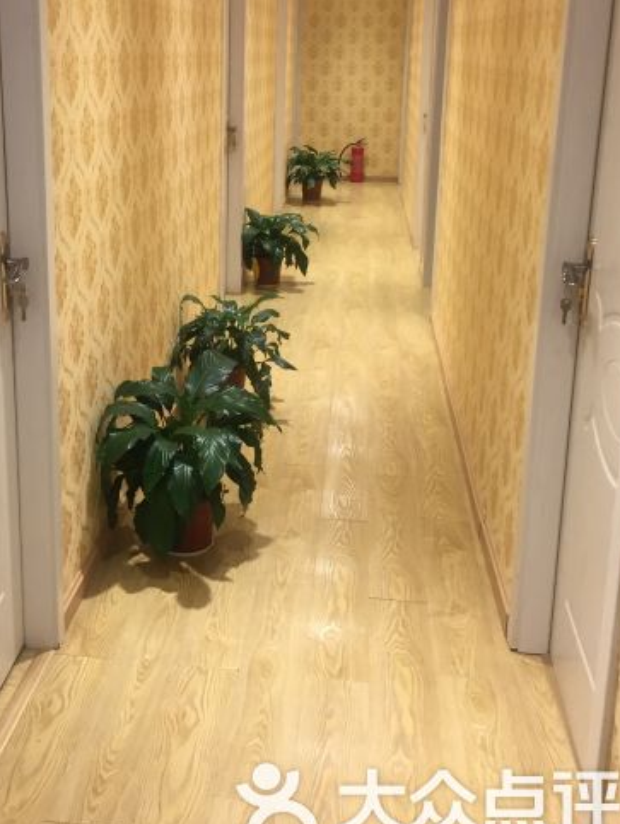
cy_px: 295
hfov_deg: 34.1
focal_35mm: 42
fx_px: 1002
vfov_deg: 44.3
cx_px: 216
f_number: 2.2
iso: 80
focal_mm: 4.15
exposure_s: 1/33
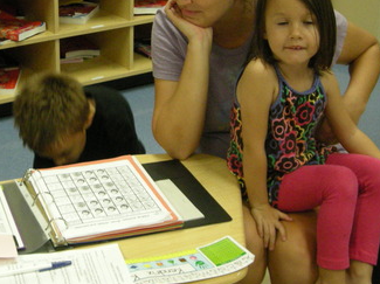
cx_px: 106
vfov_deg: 21.0
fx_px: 757
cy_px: 55
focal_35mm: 69
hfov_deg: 27.9
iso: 320
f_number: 2.8
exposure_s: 1/66.4
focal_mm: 5.7
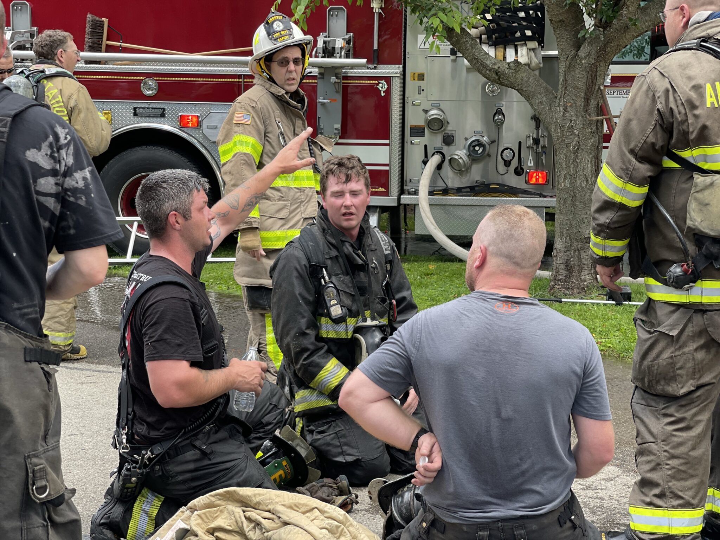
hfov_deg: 30.3
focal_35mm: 64
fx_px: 1331
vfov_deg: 22.9
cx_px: 360
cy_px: 270
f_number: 2.2
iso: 40
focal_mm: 7.5
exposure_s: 1/121
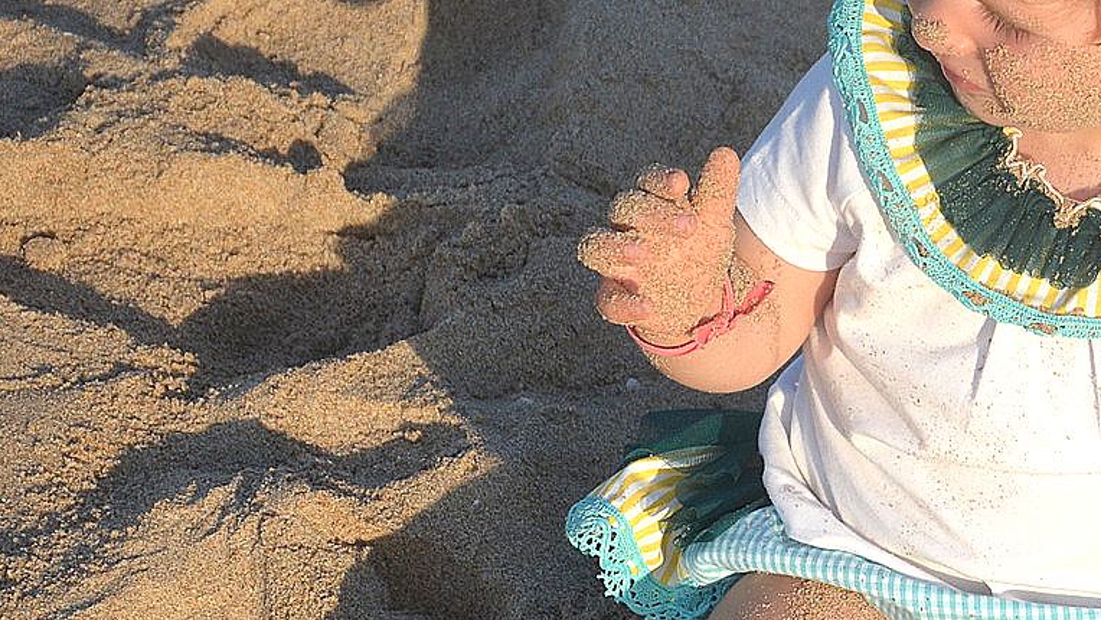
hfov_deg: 10.9
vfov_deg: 6.2
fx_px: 5752
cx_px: 994
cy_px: 449
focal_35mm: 197
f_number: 4.8
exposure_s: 1/1600
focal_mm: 48
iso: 320
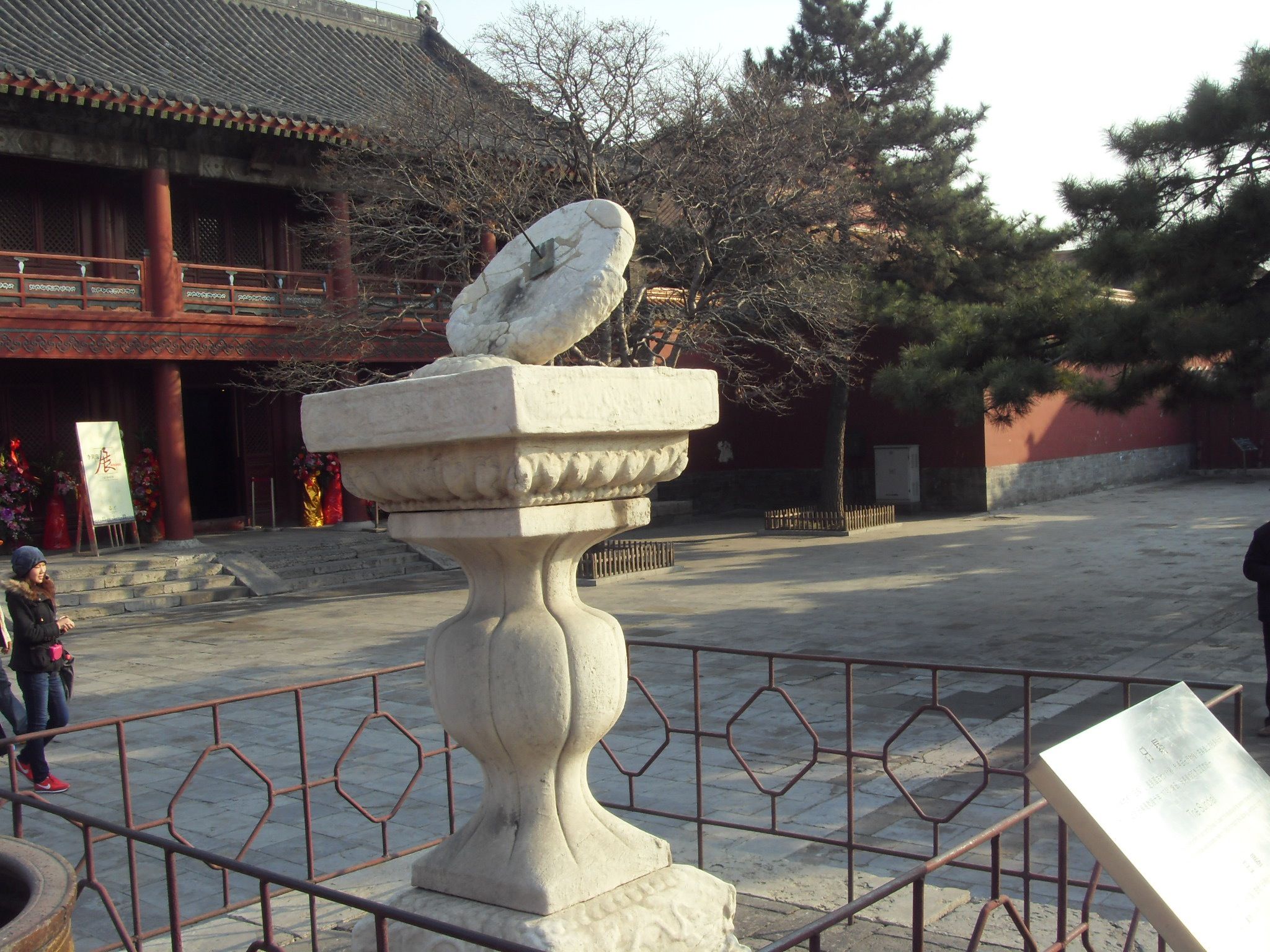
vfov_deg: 36.8
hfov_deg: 47.9
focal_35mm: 39
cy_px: 476
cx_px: 635
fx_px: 1431
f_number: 6.2
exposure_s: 1/125
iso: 80
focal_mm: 6.6
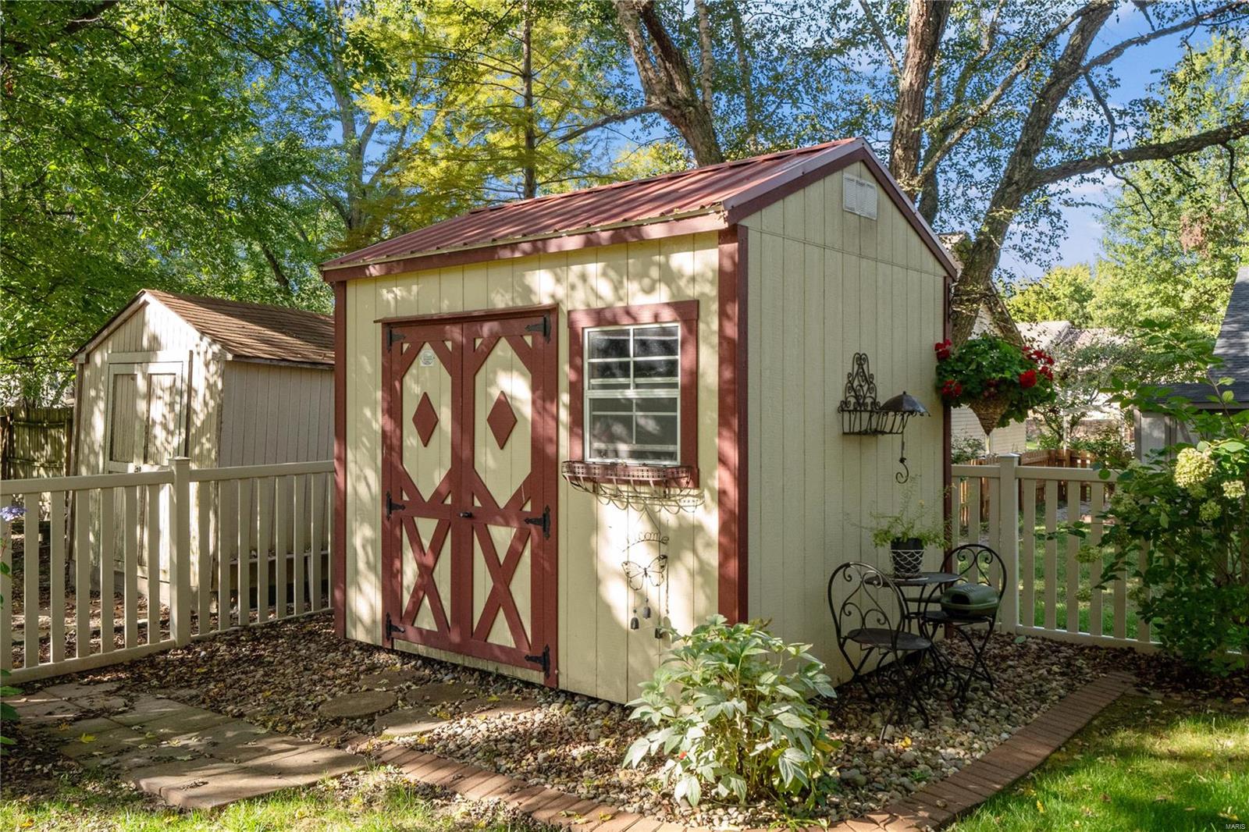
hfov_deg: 65.5
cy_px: 416
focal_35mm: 28
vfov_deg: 46.4
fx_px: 971
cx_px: 624
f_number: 7.1
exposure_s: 1/160
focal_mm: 14
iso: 400
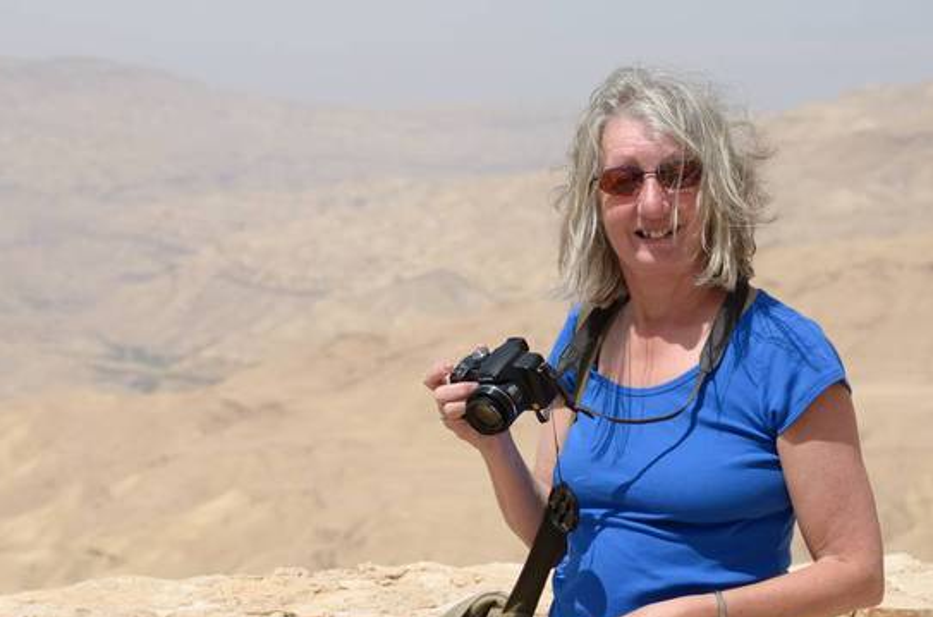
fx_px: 3102
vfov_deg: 11.4
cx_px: 340
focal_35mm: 120
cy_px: 288
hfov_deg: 17.1
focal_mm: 62
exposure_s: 1/640
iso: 100
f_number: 6.3
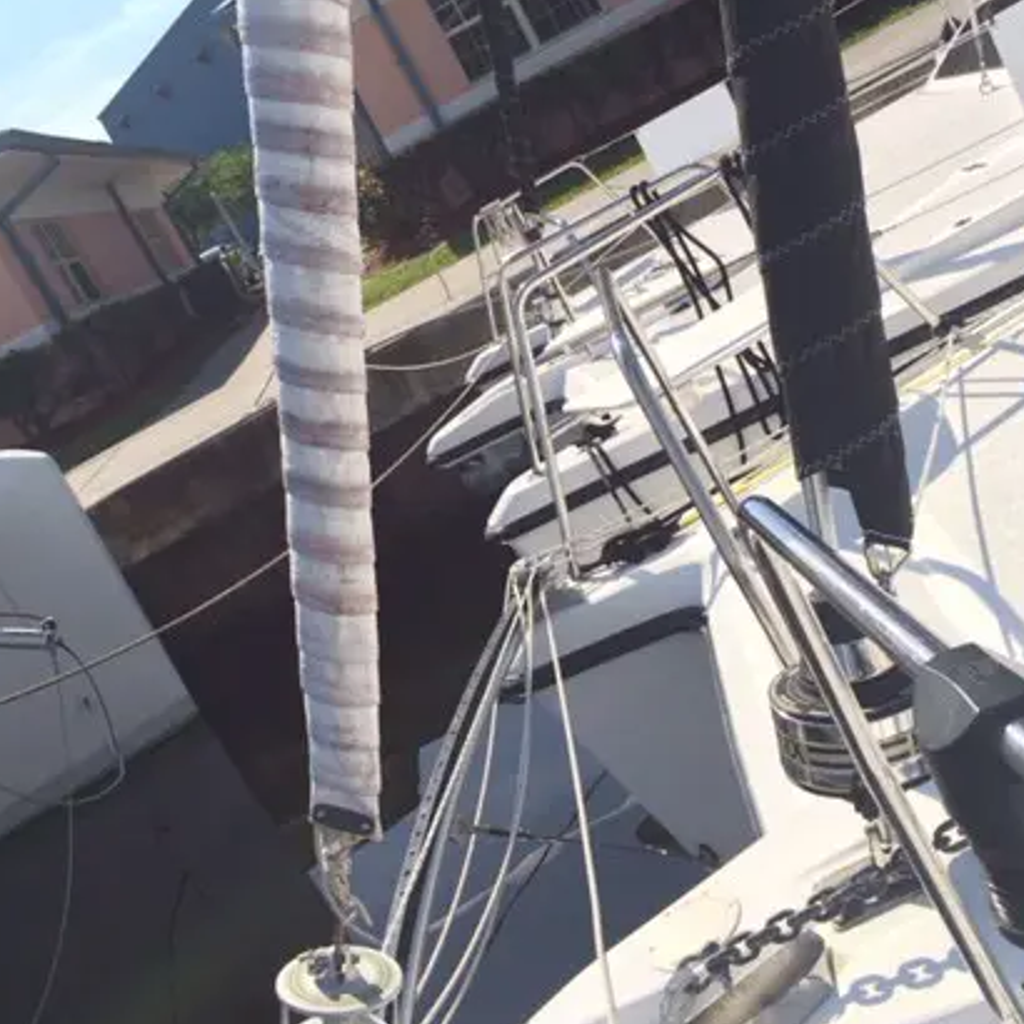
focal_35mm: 40
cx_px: 519
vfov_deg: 41.6
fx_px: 1339
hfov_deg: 41.9
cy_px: 405
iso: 32
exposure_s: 1/1642
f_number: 2.2
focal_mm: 4.15
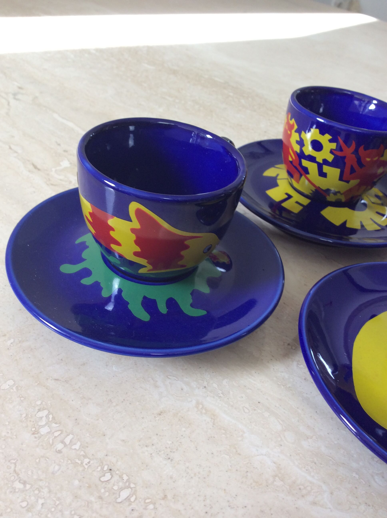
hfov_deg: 44.1
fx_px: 478
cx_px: 194
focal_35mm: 32
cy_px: 259
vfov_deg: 56.9
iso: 32
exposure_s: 1/25
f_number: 2.4
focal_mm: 3.3
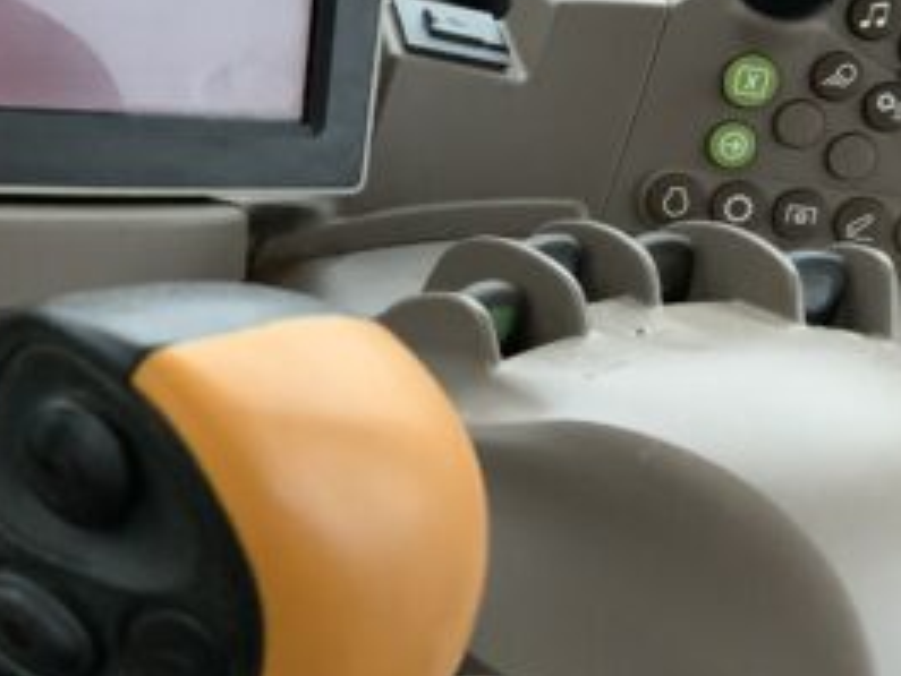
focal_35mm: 70
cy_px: 469
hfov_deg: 27.2
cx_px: 173
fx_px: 1823
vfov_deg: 20.9
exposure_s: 1/57
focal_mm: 3
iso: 250
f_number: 1.8
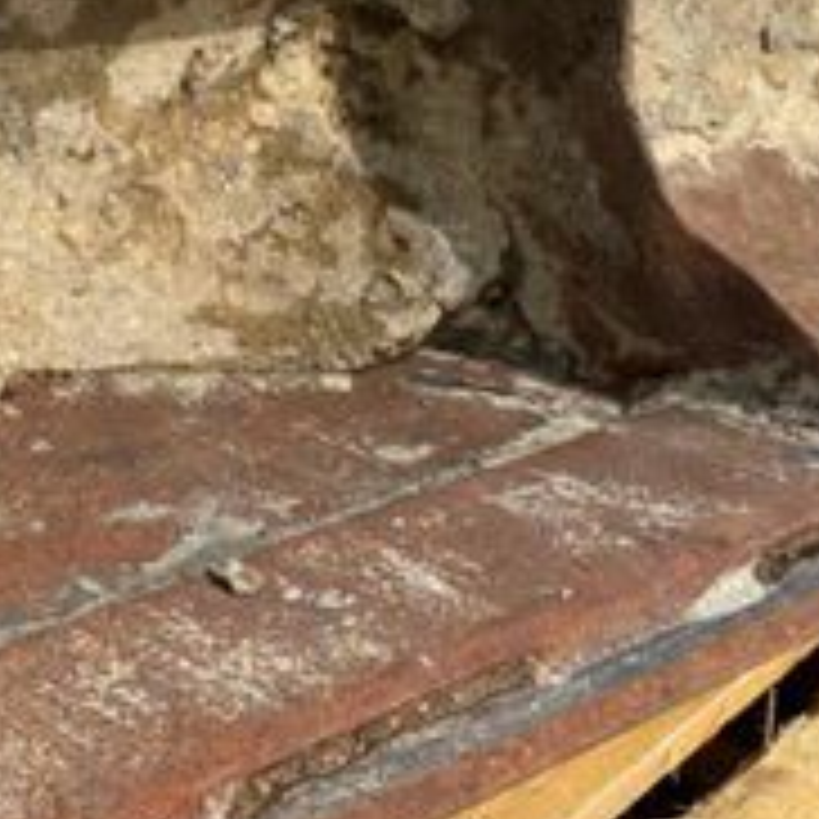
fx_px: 1874
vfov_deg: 24.5
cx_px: 225
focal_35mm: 70
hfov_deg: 24.4
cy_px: 234
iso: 80
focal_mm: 6.86
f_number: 1.78
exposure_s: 1/4545
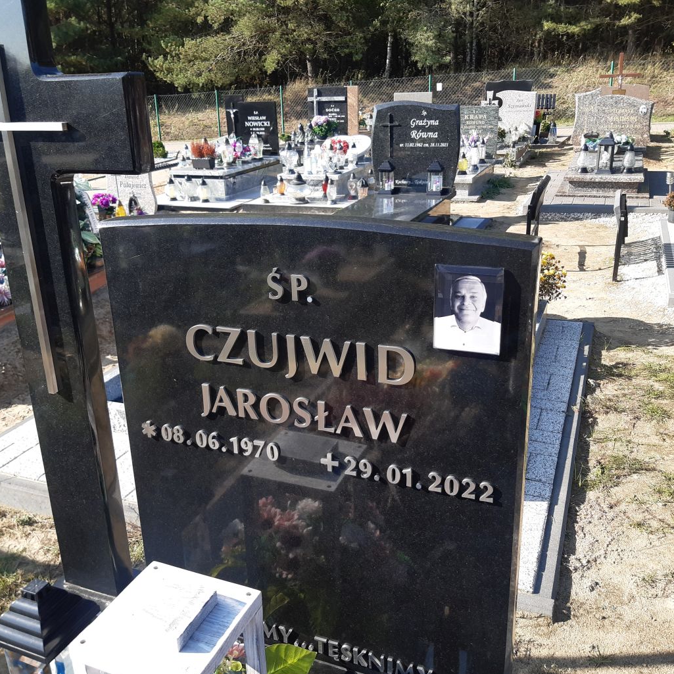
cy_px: 340
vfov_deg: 52.5
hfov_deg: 52.5
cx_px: 312
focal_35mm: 31
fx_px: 683
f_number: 1.7
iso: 40
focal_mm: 3.92
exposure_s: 1/618
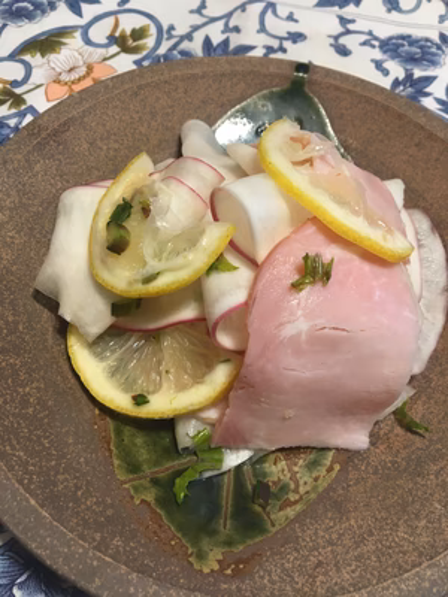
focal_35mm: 29
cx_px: 224
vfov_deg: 61.7
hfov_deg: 48.2
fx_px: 500
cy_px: 298
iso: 80
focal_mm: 4.15
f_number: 2.2
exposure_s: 1/30
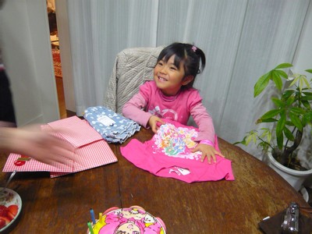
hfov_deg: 63.4
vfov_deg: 49.7
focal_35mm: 28
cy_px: 117
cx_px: 156
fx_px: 252
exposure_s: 1/10
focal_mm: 4.6
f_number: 2.8
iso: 400
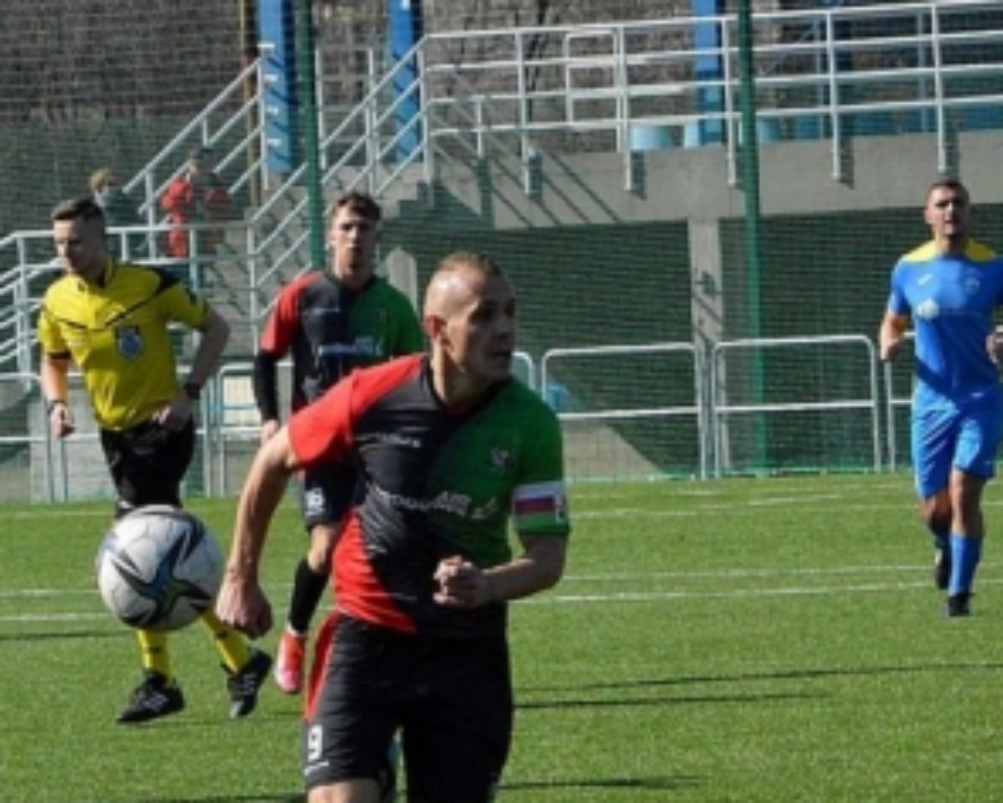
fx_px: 8813
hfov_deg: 6.5
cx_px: 335
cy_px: 520
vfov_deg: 5.2
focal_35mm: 297
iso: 3200
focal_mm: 125
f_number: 11
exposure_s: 1/4000
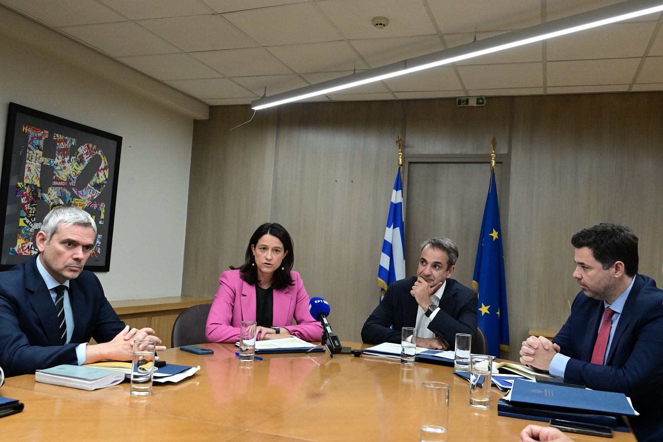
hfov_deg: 56.5
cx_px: 332
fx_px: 617
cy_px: 221
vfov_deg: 39.4
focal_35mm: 34
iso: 6400
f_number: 5.6
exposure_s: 1/500
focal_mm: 33.5
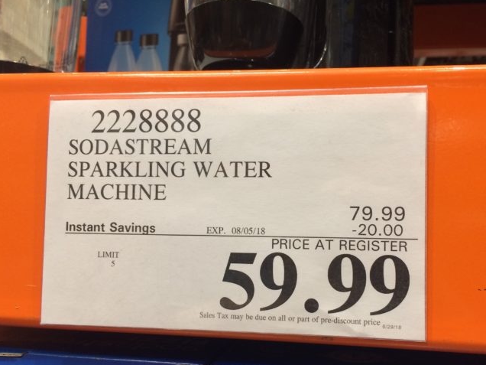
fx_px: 491
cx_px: 266
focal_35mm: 35
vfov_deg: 40.5
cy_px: 217
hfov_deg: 52.5
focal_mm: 4.15
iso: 80
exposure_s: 1/30
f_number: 2.2
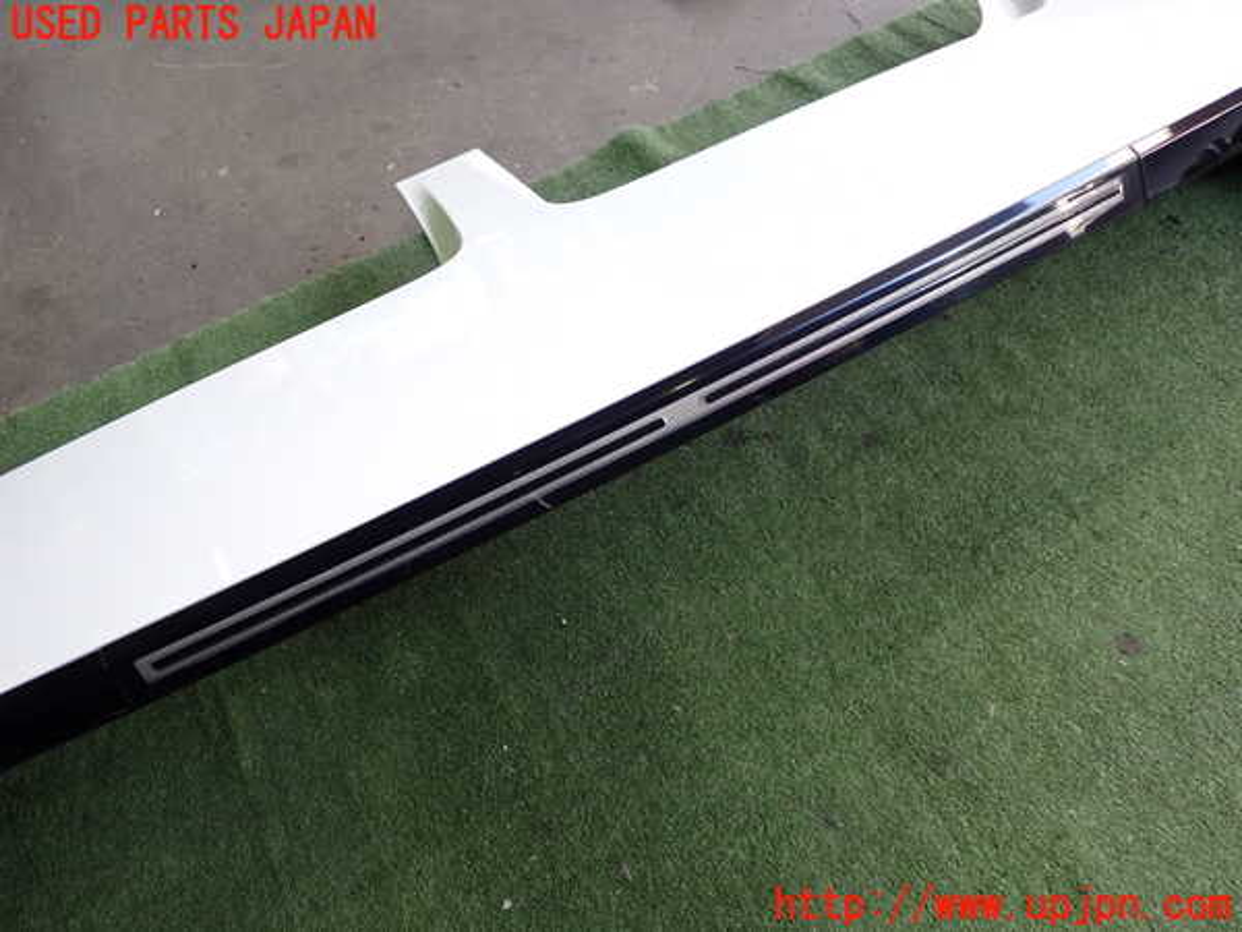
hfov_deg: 60.0
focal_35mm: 30
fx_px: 1076
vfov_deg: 46.8
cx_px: 621
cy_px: 466
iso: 200
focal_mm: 5.4
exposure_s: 1/60
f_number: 2.3
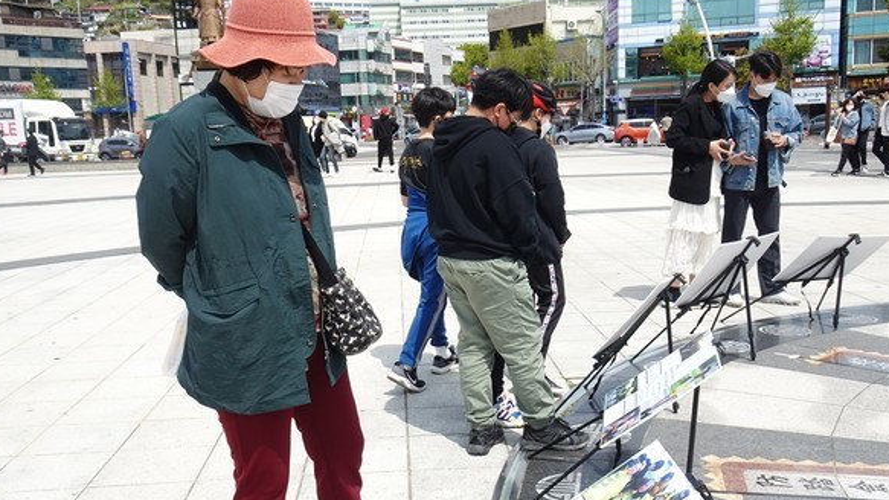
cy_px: 284
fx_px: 872
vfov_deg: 32.0
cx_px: 441
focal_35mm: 37
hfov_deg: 54.0
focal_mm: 5.57
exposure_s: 1/640
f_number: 4
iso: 80
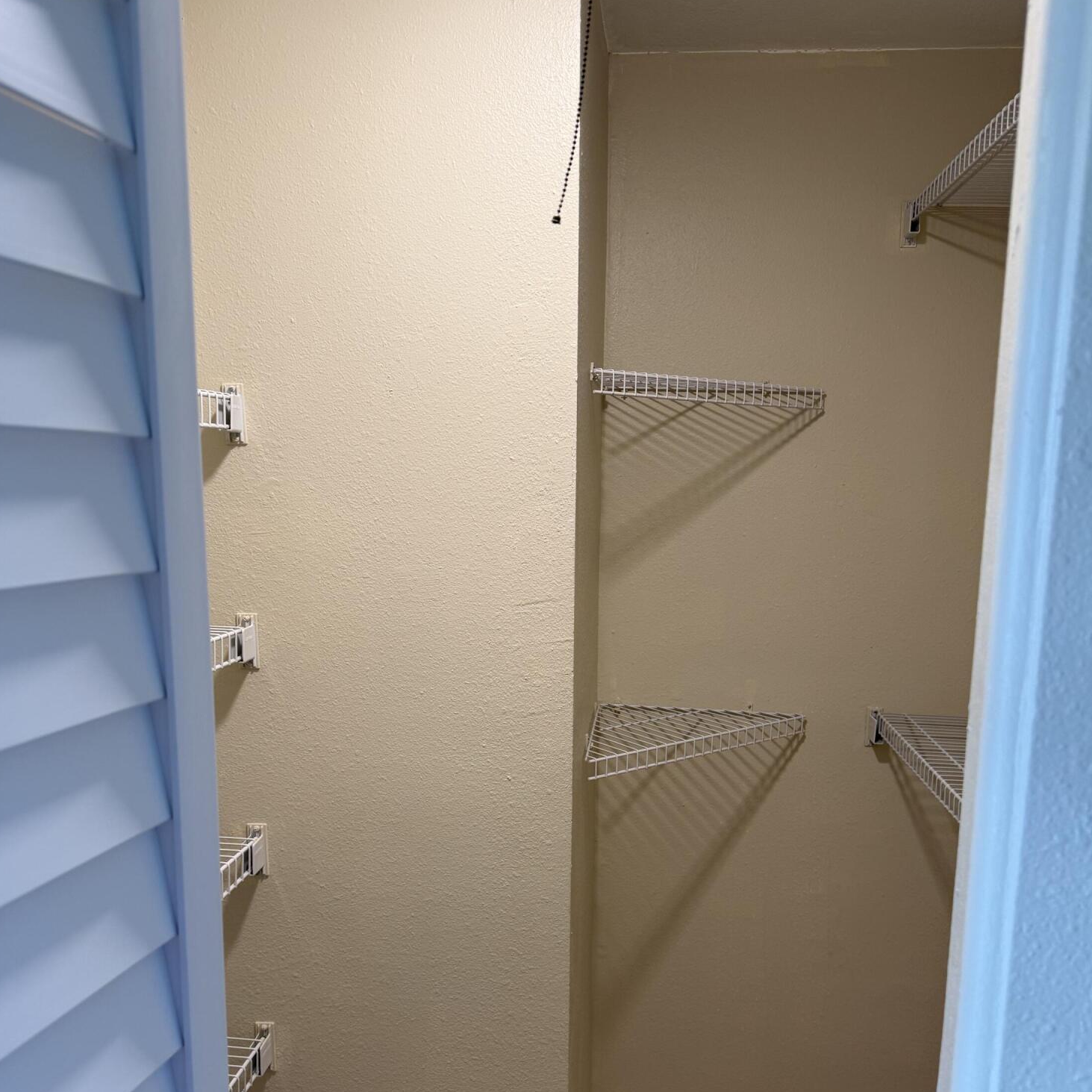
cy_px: 677
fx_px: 1035
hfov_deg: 55.6
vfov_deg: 55.0
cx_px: 552
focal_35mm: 29
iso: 125
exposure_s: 1/120
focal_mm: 6.76
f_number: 1.78
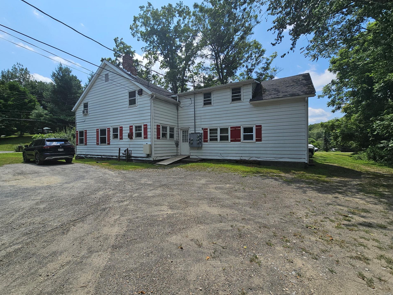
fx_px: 159
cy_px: 145
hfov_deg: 102.0
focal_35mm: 14
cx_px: 190
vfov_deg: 85.7
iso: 50
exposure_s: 1/2730
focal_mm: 2.2
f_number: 2.2
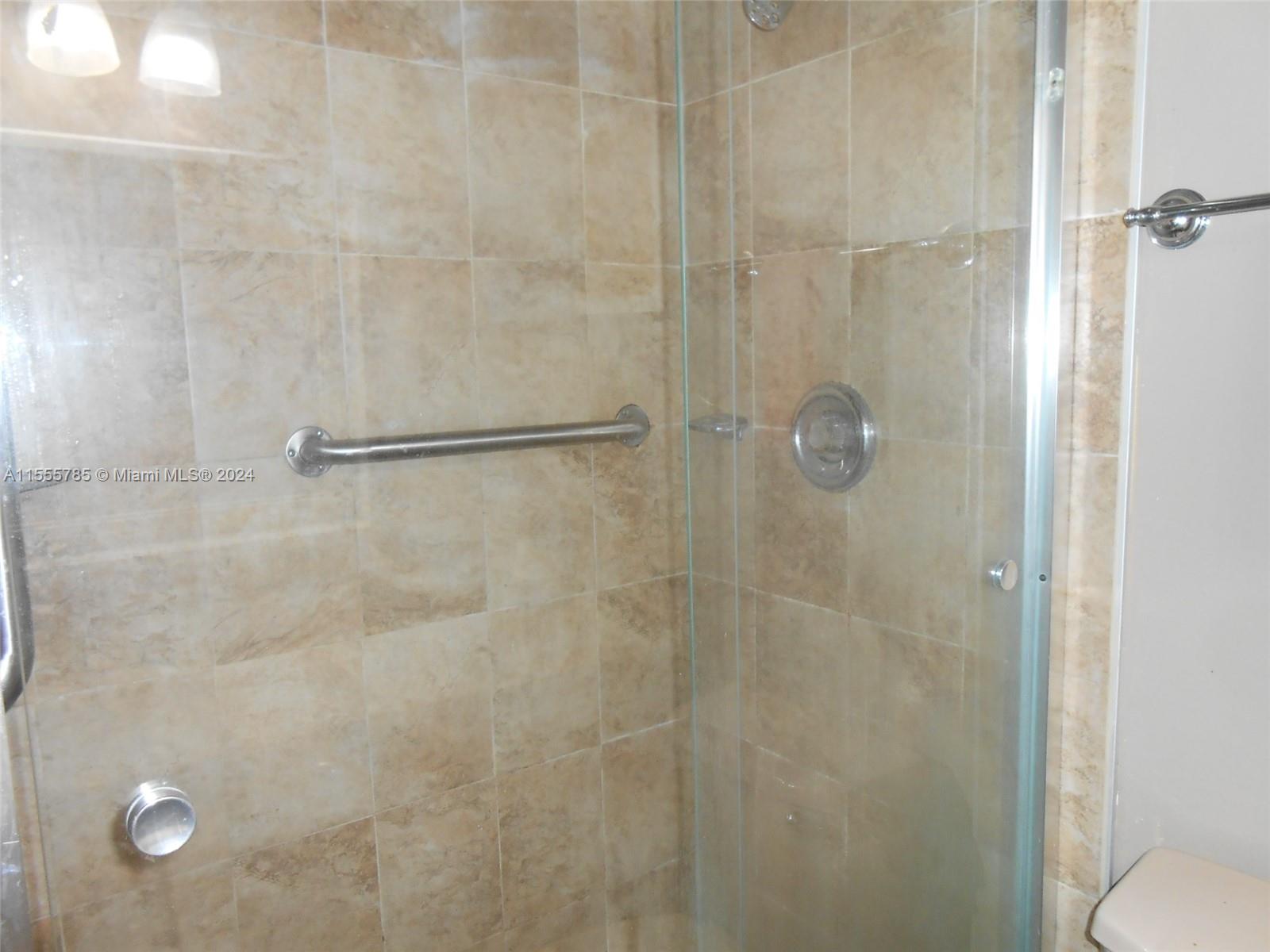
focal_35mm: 26
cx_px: 635
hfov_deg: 67.3
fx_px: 954
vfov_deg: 53.1
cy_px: 476
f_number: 3.5
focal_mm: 4.6
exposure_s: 1/25
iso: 250
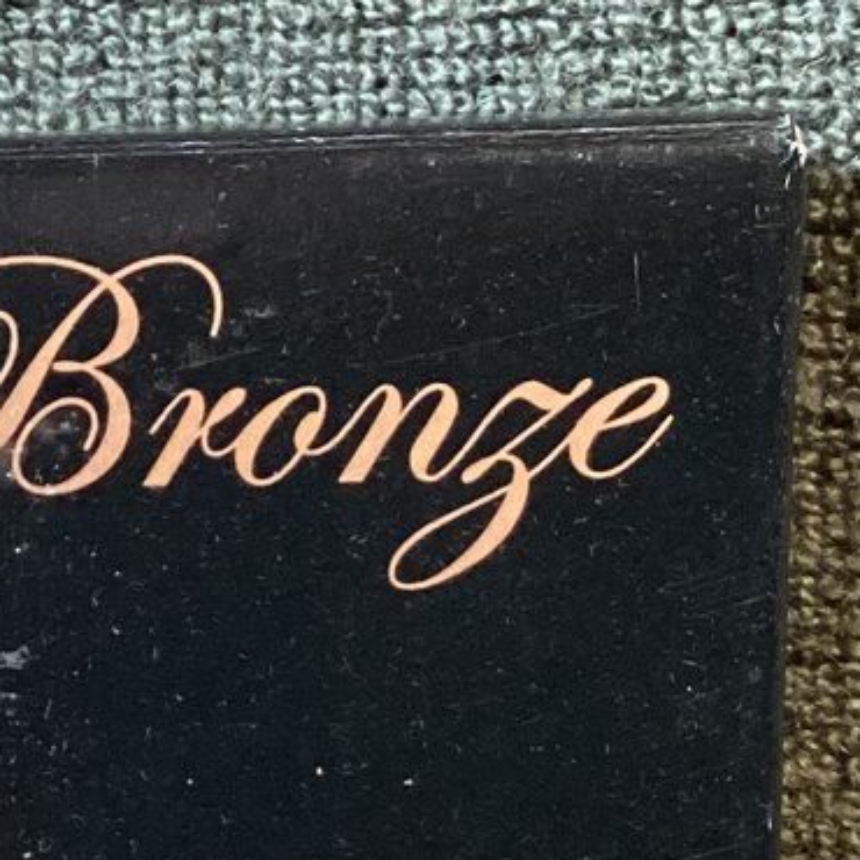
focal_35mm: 112
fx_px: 3148
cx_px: -199
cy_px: 761
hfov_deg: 15.0
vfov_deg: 15.4
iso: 400
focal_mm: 3.3
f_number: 2.4
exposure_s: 1/40
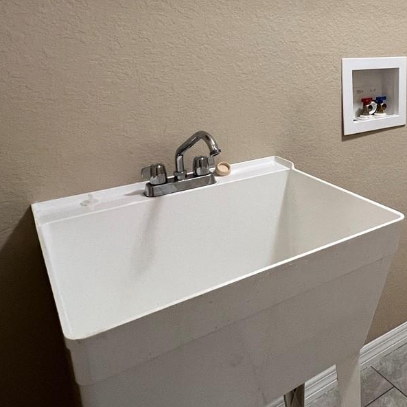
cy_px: 117
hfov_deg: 46.3
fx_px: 412
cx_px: 382
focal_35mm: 31
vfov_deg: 51.0
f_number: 1.8
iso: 250
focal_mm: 1.57
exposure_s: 1/60
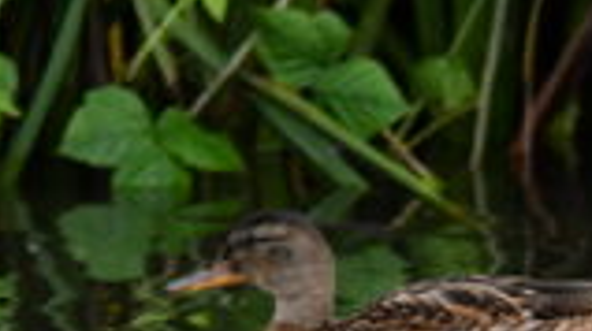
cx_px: 614
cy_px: 400
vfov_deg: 0.5
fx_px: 37253
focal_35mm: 2376
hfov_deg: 0.9
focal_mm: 600
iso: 800
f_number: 6.3
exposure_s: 1/200
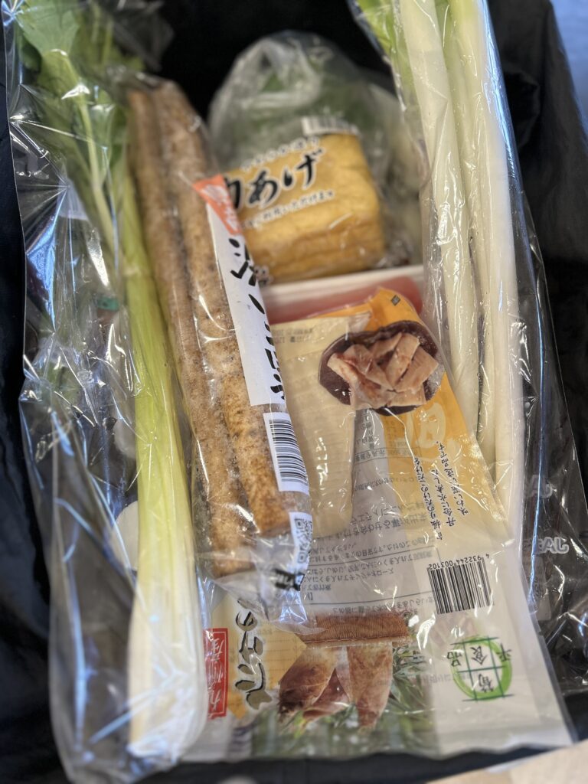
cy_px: 392
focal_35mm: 26
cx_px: 294
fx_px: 589
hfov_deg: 53.1
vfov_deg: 67.3
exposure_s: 1/100
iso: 125
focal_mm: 5.7
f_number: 1.5
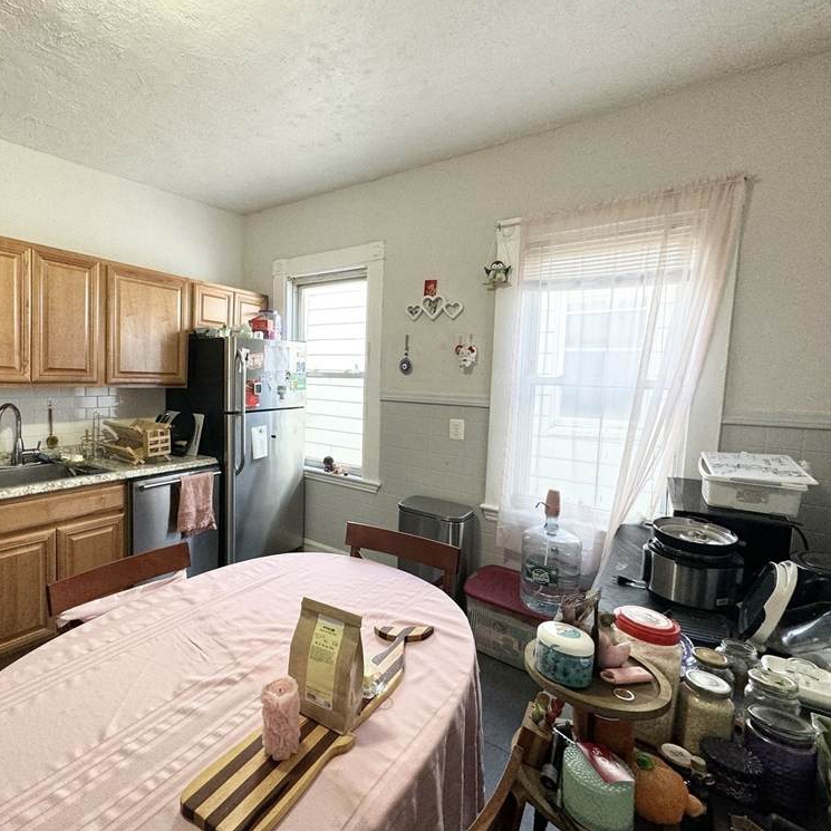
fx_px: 462
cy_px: 405
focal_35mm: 17
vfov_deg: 84.0
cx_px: 316
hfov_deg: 82.5
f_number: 2.2
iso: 125
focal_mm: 2.22
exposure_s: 1/120
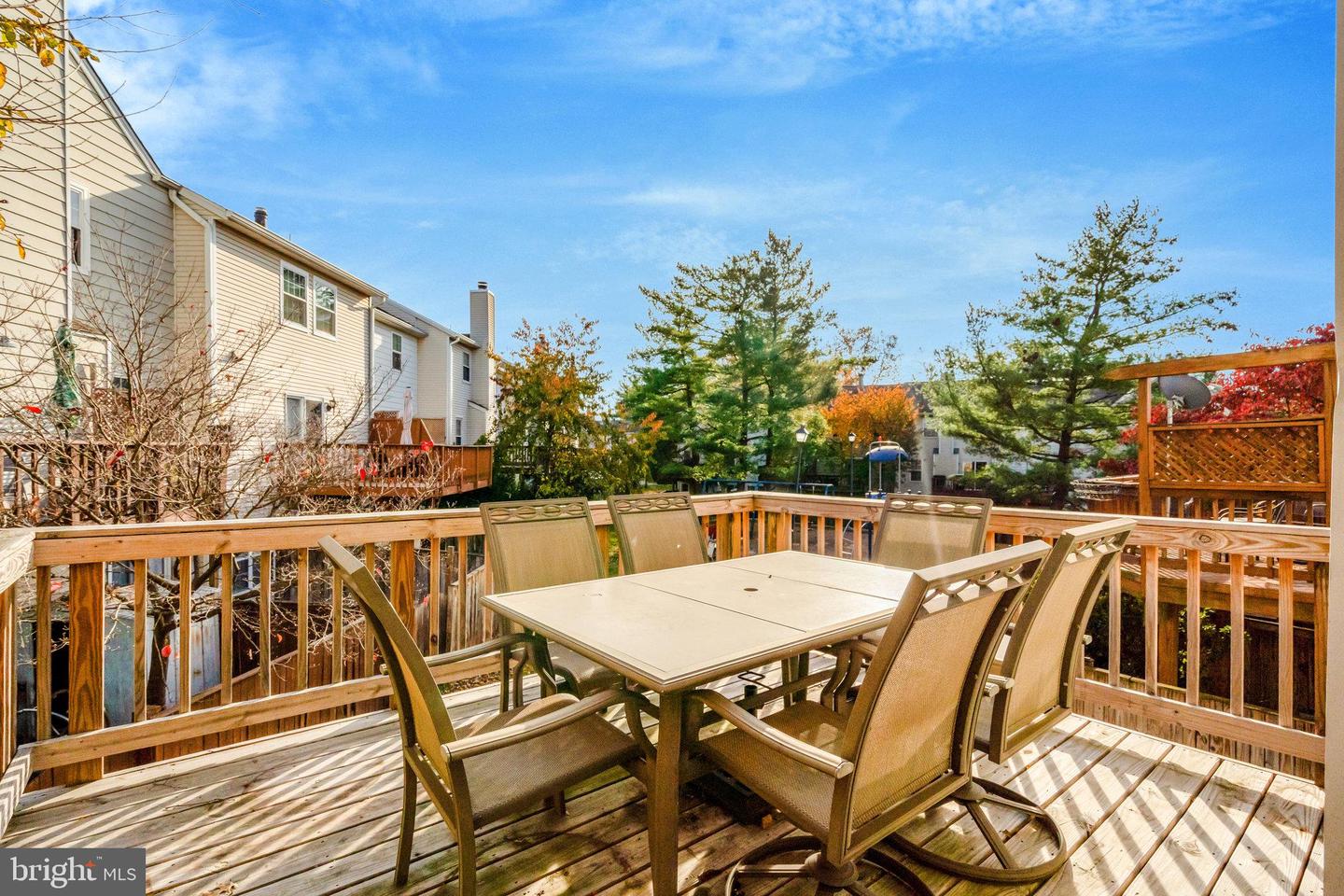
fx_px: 597
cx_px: 672
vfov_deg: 73.7
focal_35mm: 16
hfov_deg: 96.7
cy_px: 448
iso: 1250
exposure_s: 1/3200
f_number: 8
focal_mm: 16
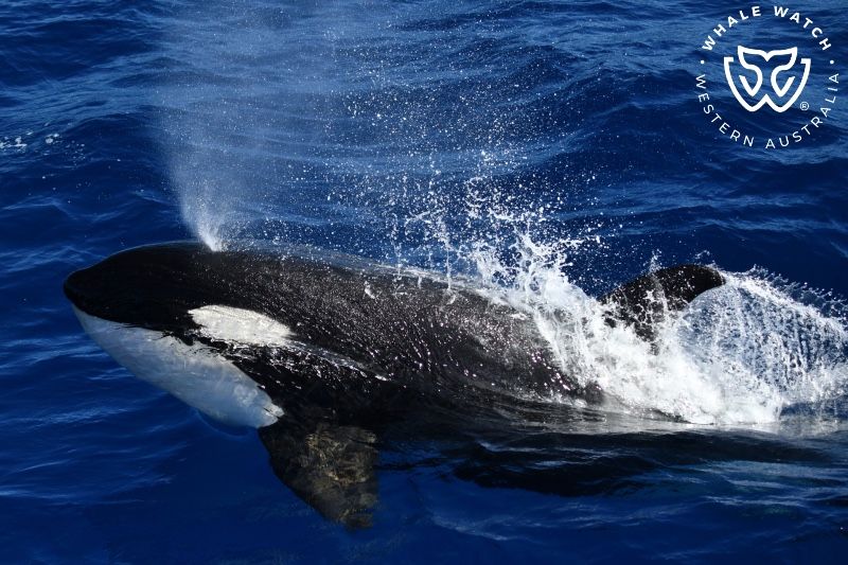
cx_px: 424
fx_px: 3415
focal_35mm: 145
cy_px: 282
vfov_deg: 9.5
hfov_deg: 14.2
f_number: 5.6
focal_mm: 145
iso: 1100
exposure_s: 1/8000
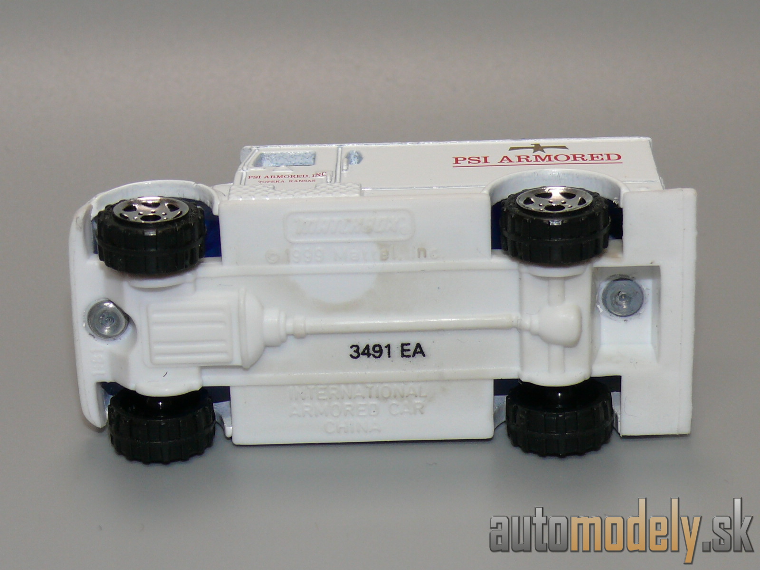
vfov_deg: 12.7
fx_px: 2569
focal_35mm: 117
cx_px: 380
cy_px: 285
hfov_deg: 16.8
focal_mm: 14.4
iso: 100
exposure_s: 1/30
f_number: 4
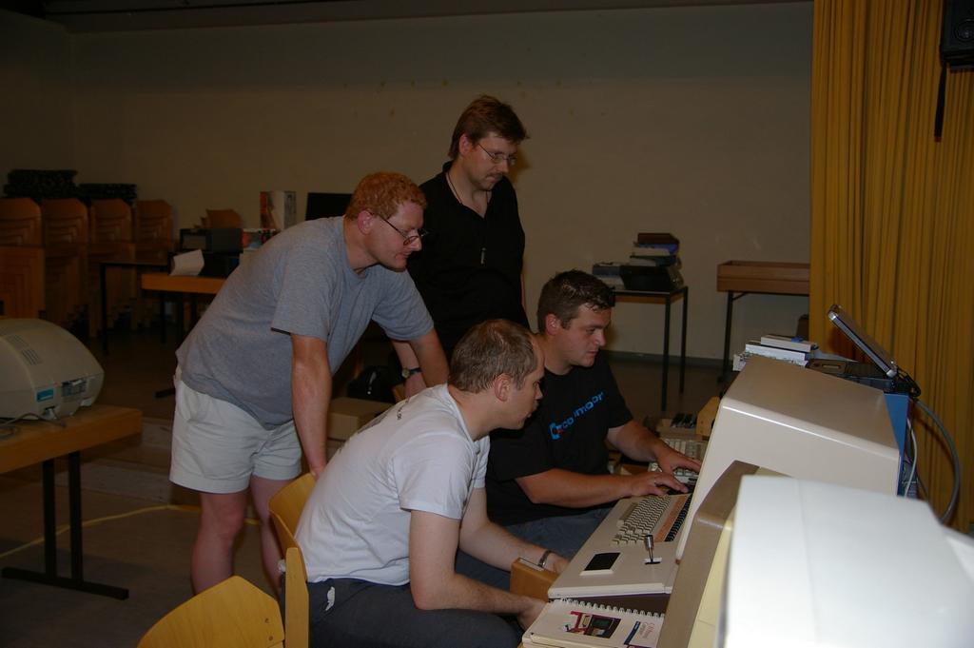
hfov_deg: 51.3
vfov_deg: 35.4
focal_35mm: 38
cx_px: 487
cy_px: 324
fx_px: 1014
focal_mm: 25
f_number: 4
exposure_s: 1/40
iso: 200
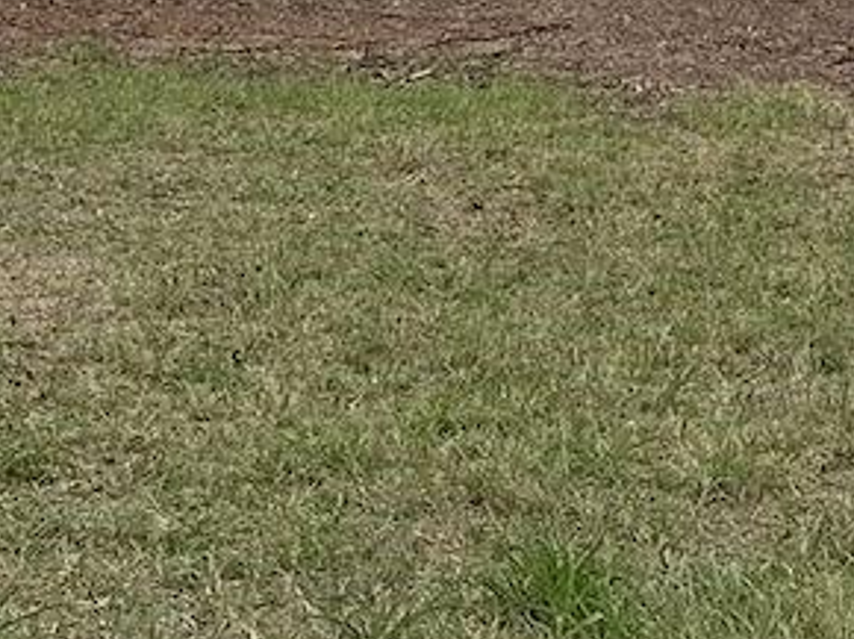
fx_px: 2613
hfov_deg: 18.0
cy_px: -730
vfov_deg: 12.0
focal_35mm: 106
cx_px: 889
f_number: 1.78
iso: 80
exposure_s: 1/5714
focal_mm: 6.76
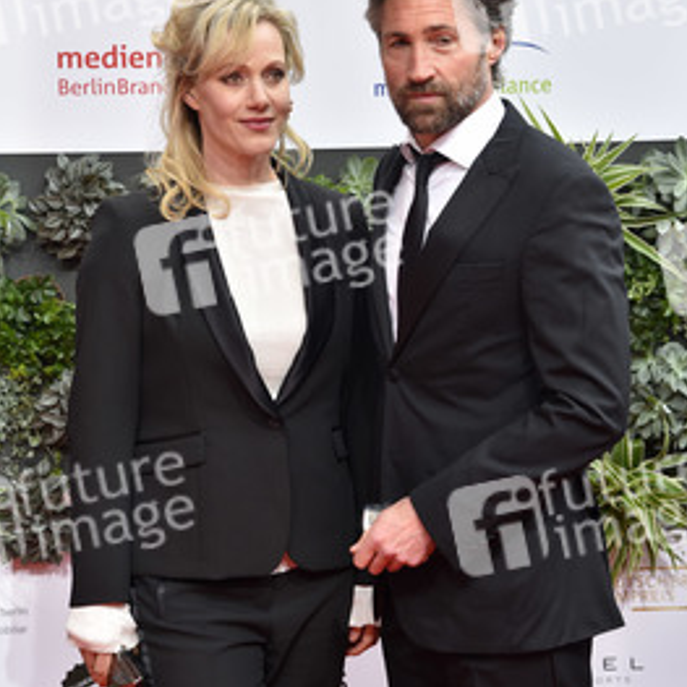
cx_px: 345
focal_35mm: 129
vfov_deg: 13.5
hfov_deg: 13.5
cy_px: 384
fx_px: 2897
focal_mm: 100
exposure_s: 1/160
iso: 400
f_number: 6.3
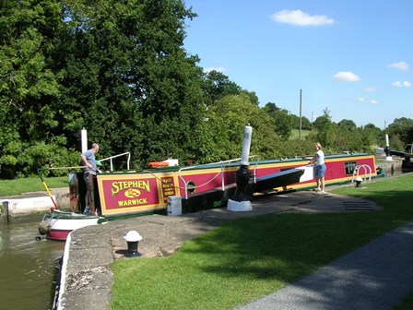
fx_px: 453
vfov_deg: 37.7
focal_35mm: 38
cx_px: 206
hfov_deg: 49.0
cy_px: 155
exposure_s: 1/184
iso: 100
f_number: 5.6
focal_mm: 5.8
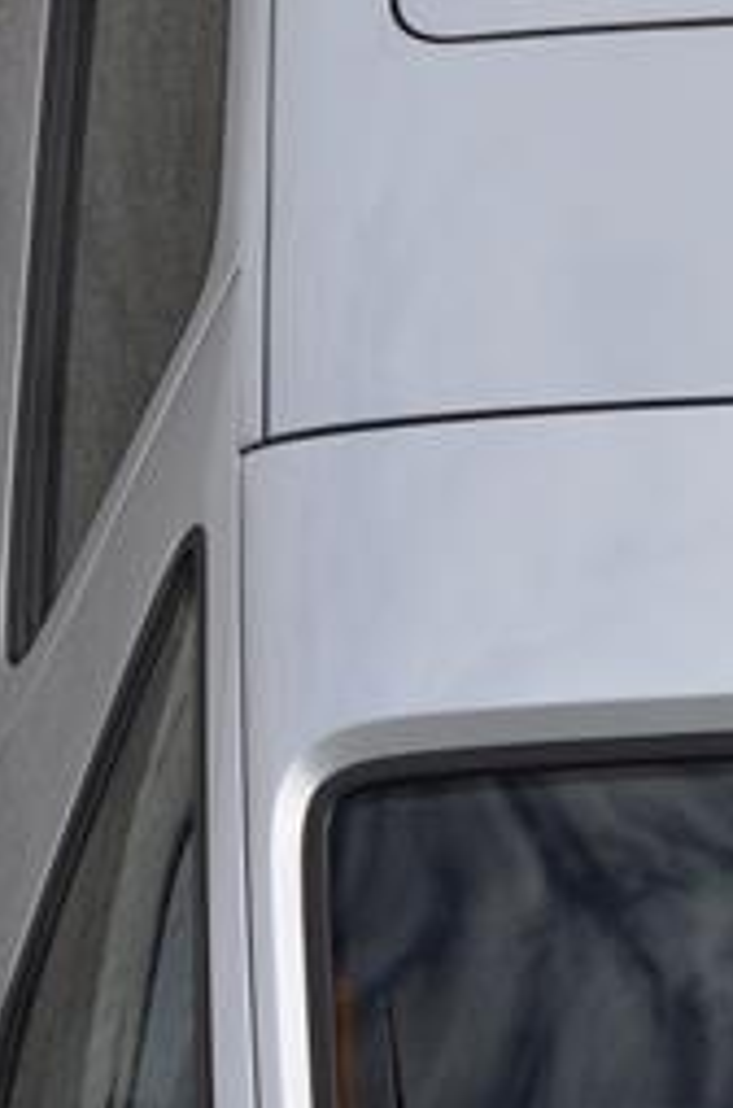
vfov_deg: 7.3
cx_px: 923
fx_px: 8629
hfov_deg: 4.8
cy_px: 362
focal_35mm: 281
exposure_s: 1/320
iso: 500
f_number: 9
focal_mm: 44
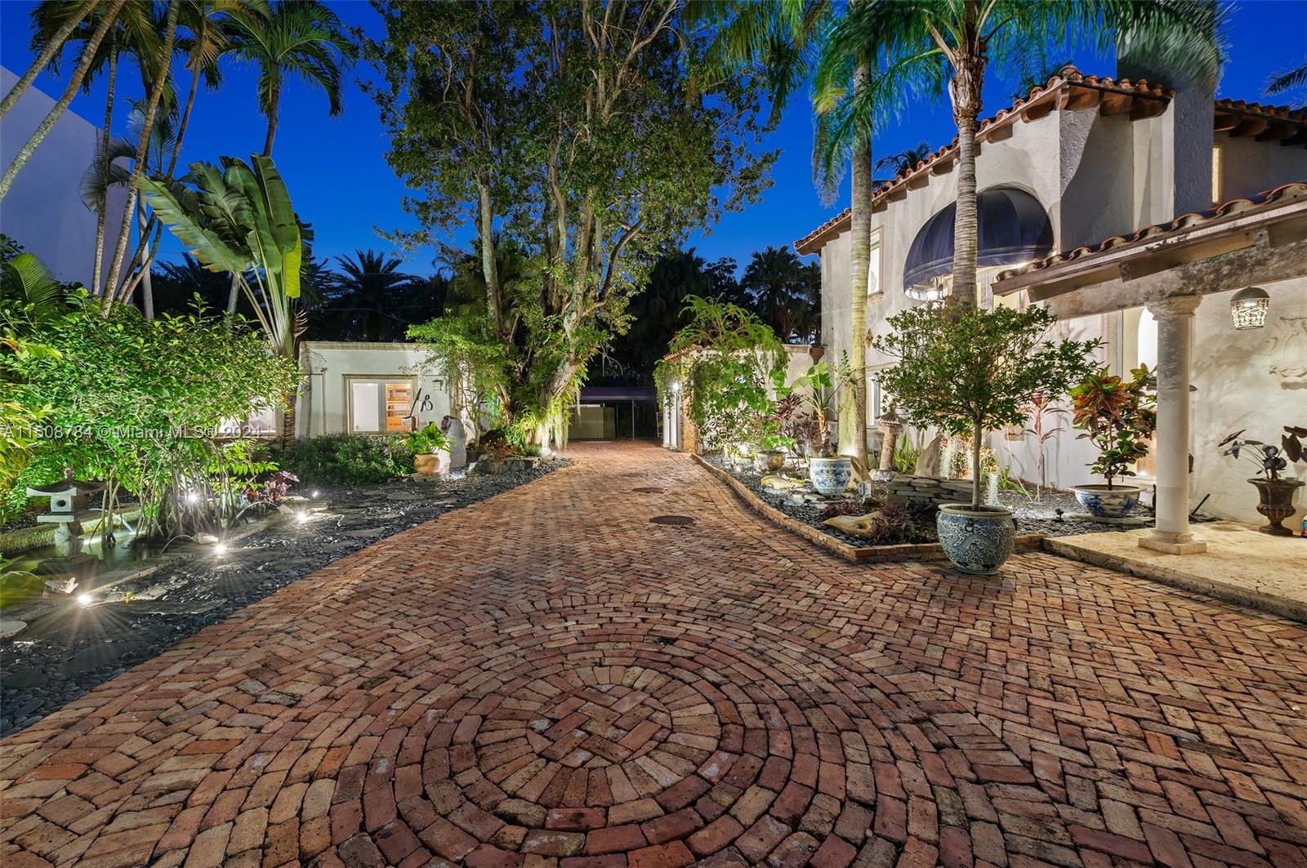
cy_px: 434
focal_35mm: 14
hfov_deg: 104.3
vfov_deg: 81.1
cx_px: 654
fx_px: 508
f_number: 8
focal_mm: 14
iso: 200
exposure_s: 5
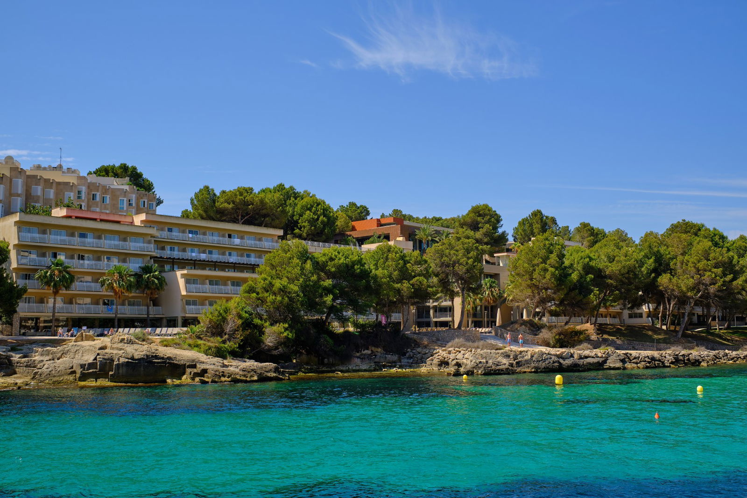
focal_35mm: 35
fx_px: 726
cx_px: 374
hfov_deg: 54.4
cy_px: 249
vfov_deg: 37.8
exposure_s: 1/800
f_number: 5.6
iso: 200
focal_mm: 23
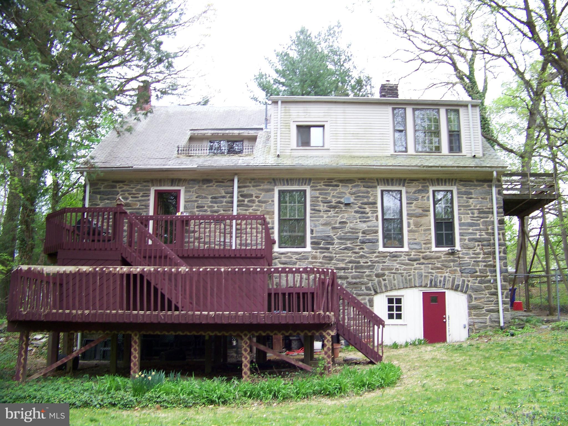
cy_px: 213
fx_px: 591
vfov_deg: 39.7
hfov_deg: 51.4
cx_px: 284
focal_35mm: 36
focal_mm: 5.85
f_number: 2.8
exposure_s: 1/40
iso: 64
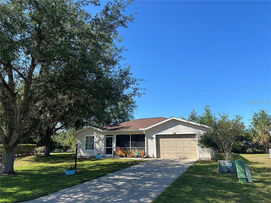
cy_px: 102
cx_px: 136
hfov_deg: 71.6
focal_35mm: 24
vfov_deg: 56.8
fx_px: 188
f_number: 1.78
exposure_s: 1/2882
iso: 80
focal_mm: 6.86
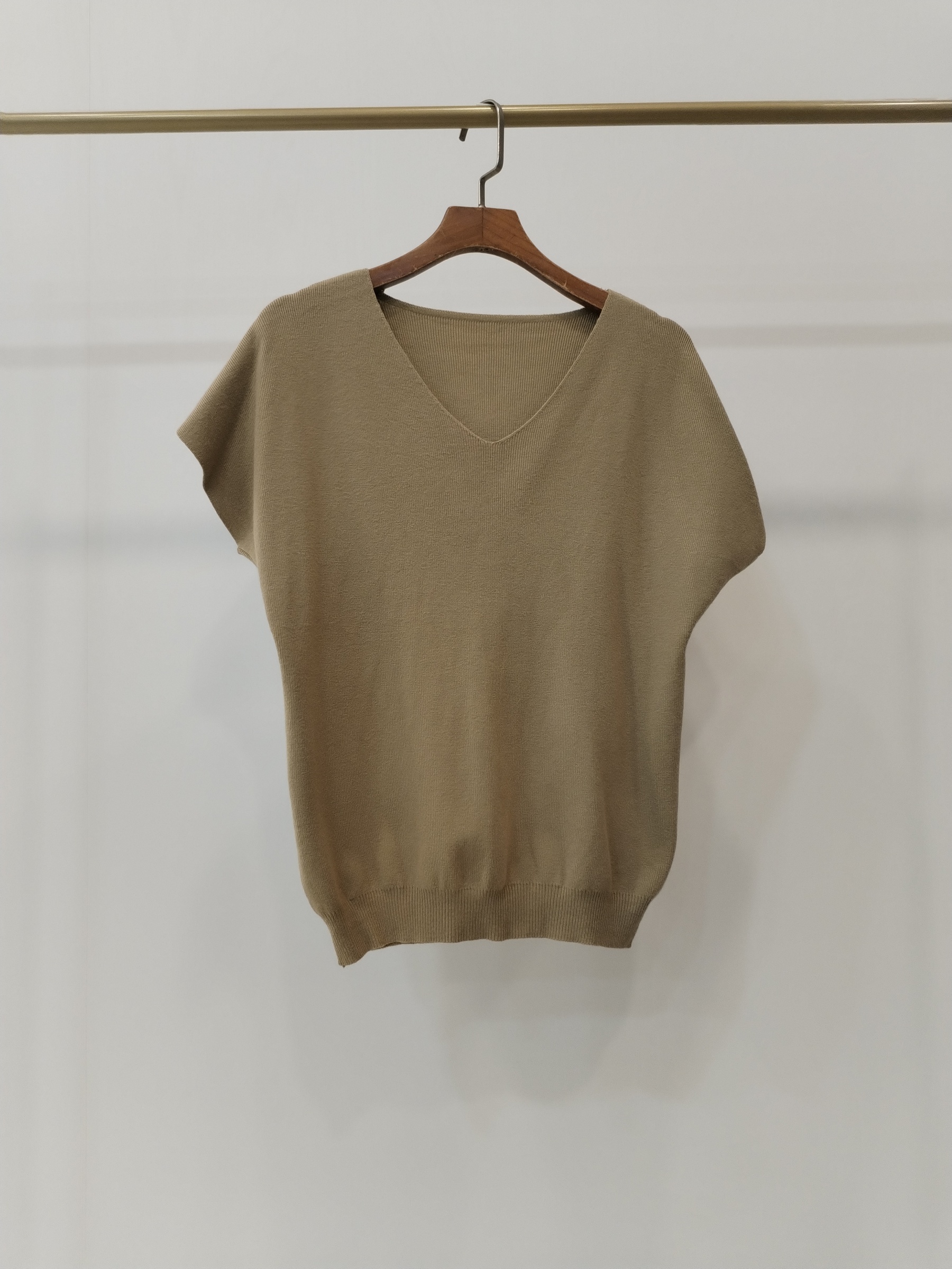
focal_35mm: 29
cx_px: 476
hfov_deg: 48.2
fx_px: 1063
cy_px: 634
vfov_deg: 61.7
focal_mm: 4.75
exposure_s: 1/60
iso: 269
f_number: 1.8
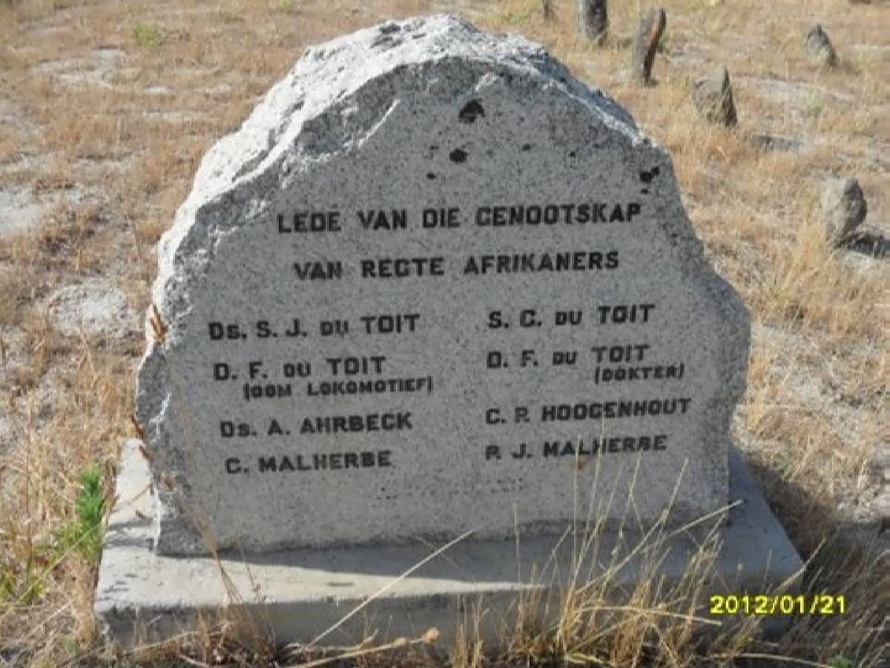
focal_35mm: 44
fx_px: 1131
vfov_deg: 32.9
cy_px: 334
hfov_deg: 42.9
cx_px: 445
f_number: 4.5
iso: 80
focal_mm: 7.8
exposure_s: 1/500
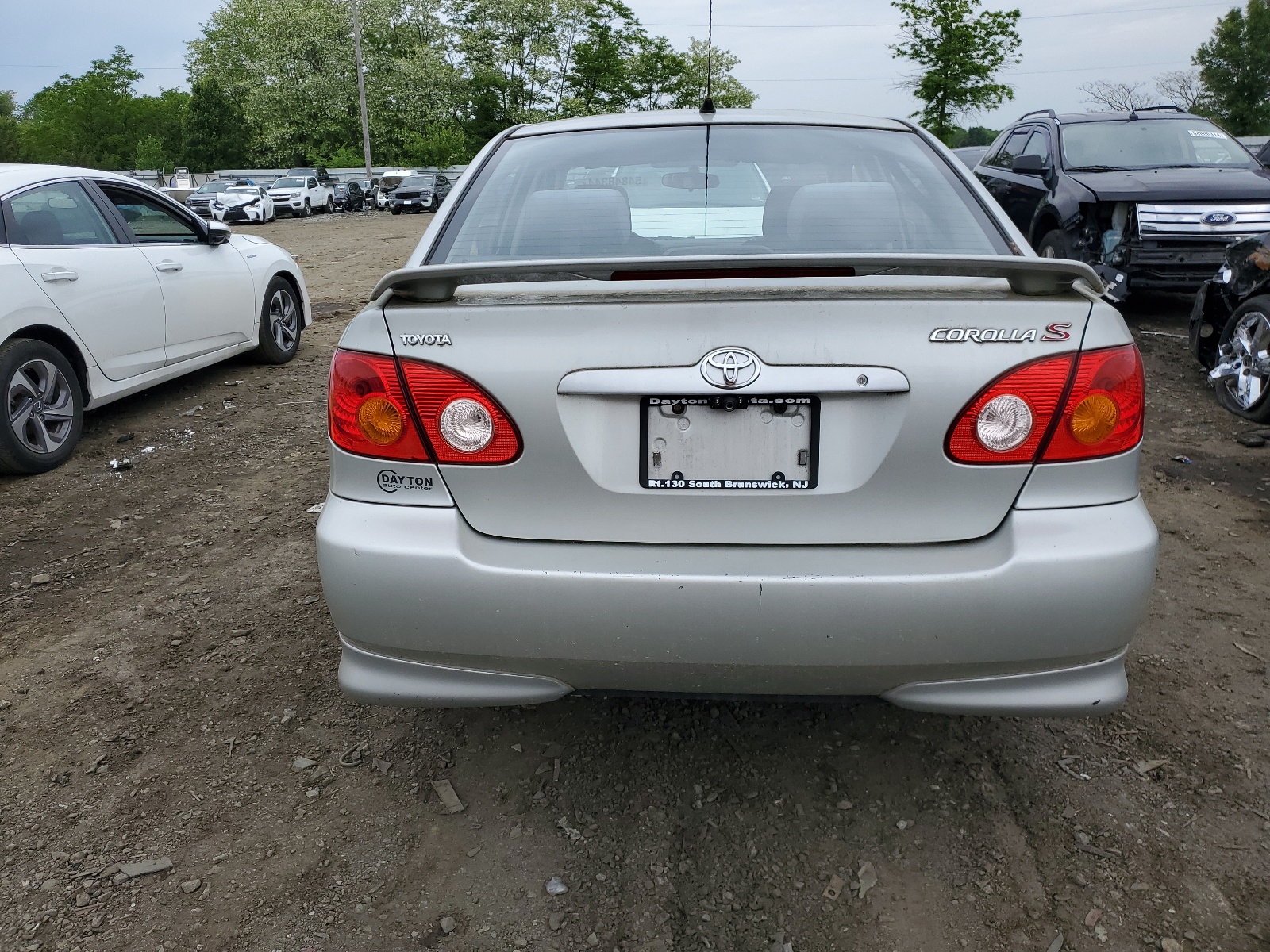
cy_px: 476
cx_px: 635
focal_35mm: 26
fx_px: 954
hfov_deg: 67.3
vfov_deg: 53.1
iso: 50
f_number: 1.5
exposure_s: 1/2500
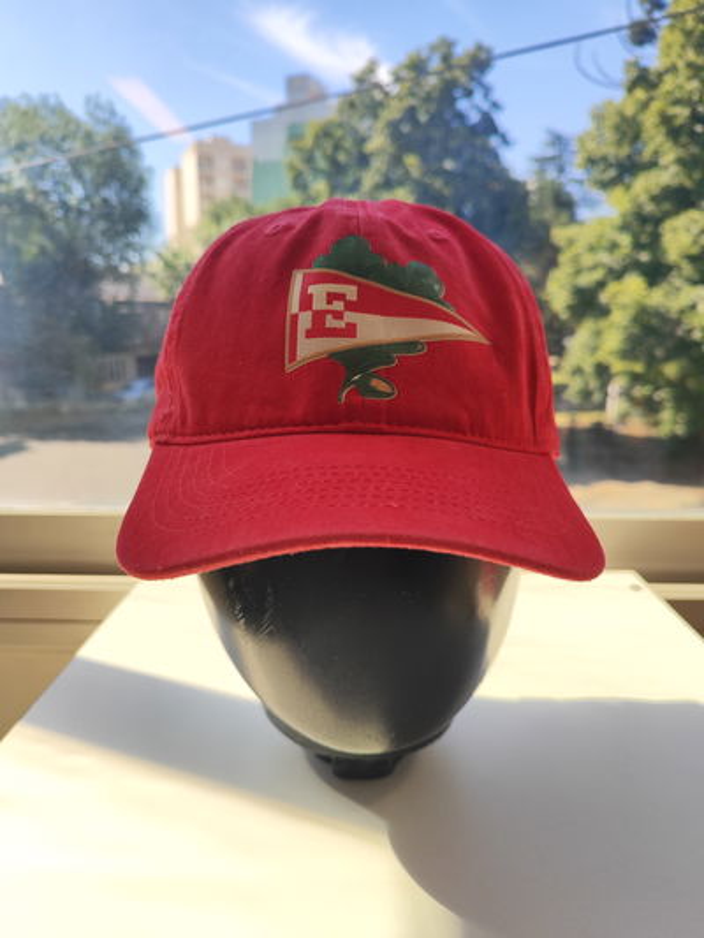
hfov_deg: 56.8
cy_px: 469
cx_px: 352
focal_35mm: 24
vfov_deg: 71.6
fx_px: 651
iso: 54
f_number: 1.89
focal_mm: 5.89
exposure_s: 1/100
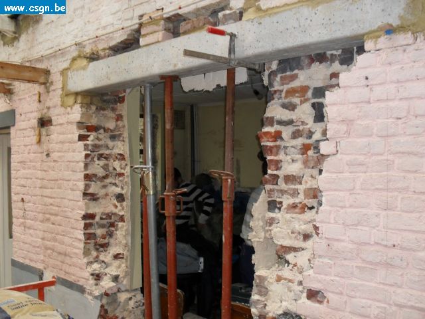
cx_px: 212
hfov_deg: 52.6
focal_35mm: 35
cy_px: 160
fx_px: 430
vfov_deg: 40.7
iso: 200
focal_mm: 6.3
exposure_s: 1/45
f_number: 3.2
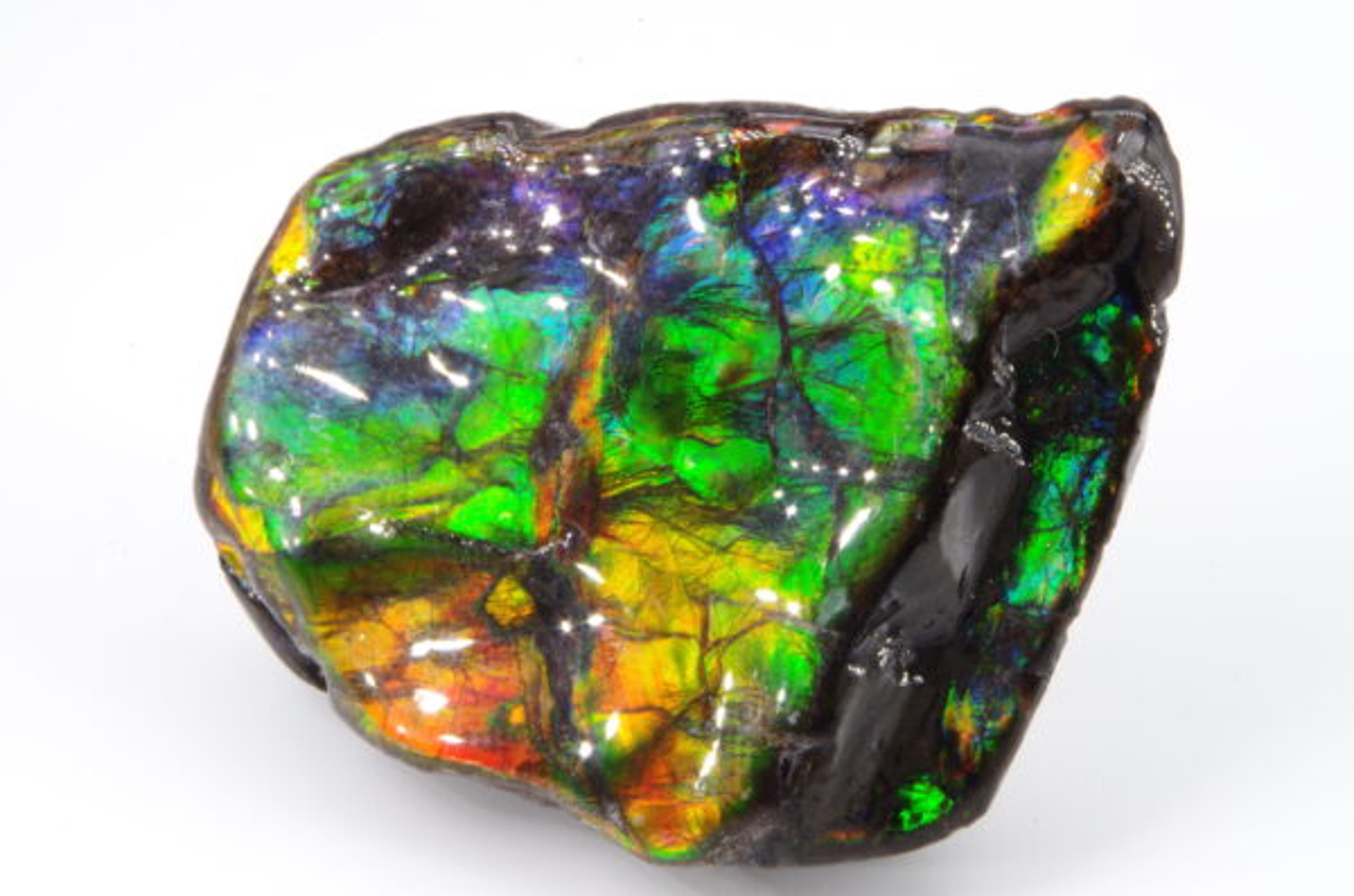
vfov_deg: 16.6
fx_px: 3077
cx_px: 677
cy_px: 448
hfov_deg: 24.8
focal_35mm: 82
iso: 100
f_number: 5.6
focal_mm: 55
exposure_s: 1/2
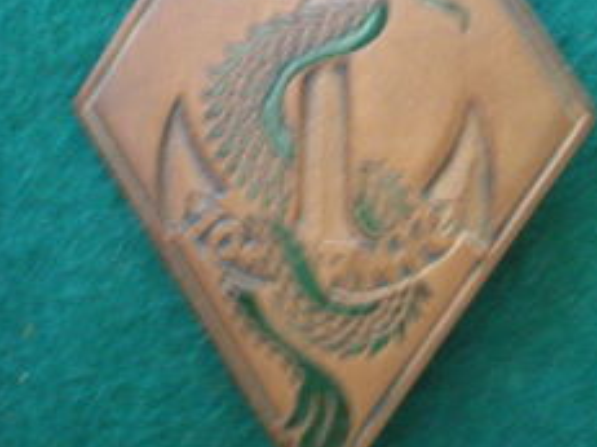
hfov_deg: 24.7
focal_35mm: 79
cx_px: 346
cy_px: 106
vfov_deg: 18.5
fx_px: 1362
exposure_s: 1/8
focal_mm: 6.3
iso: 400
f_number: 3.1
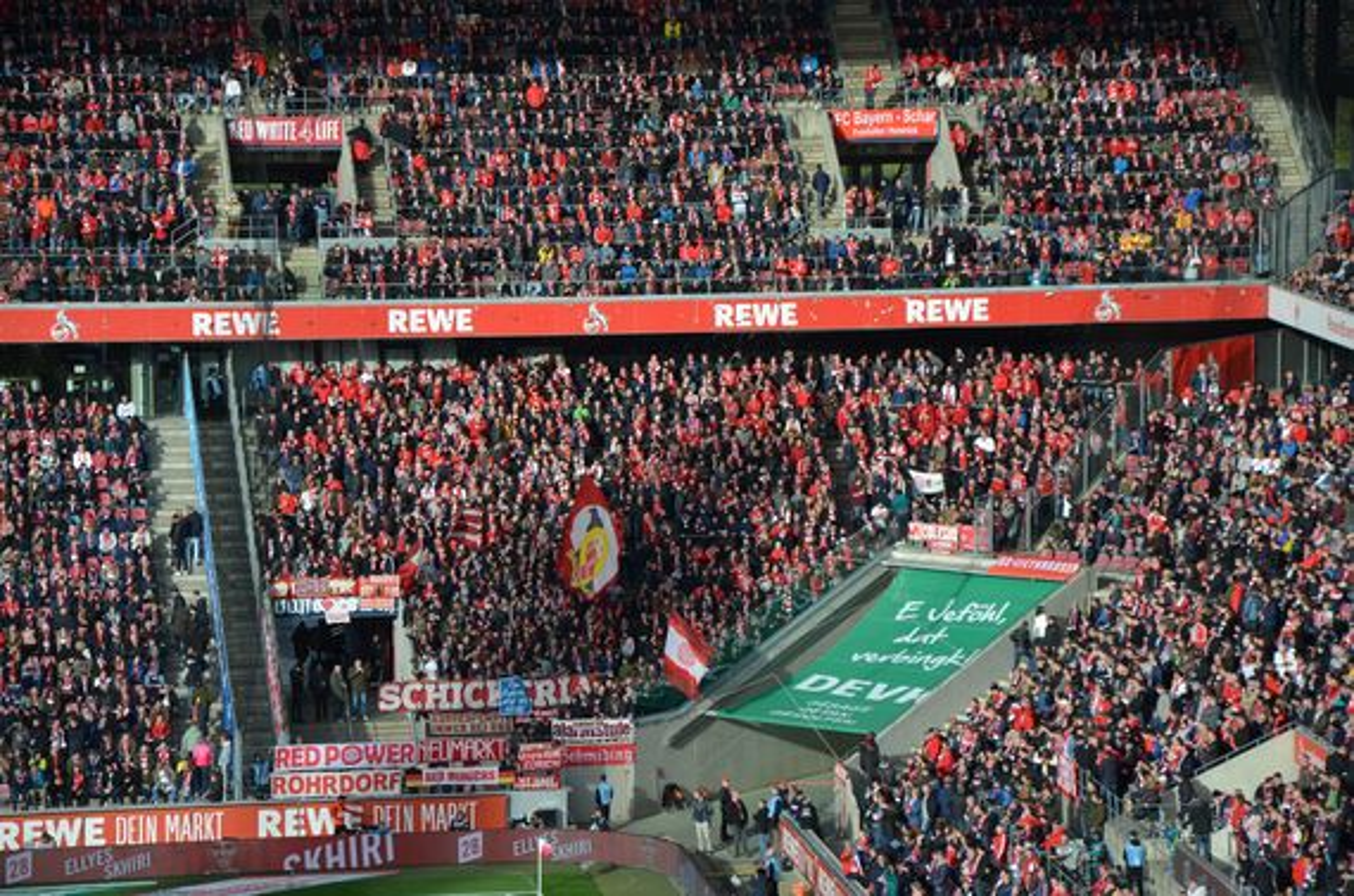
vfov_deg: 8.7
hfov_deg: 13.1
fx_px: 5909
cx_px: 677
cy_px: 448
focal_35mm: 158
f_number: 5.6
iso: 200
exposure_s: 1/500
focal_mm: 105
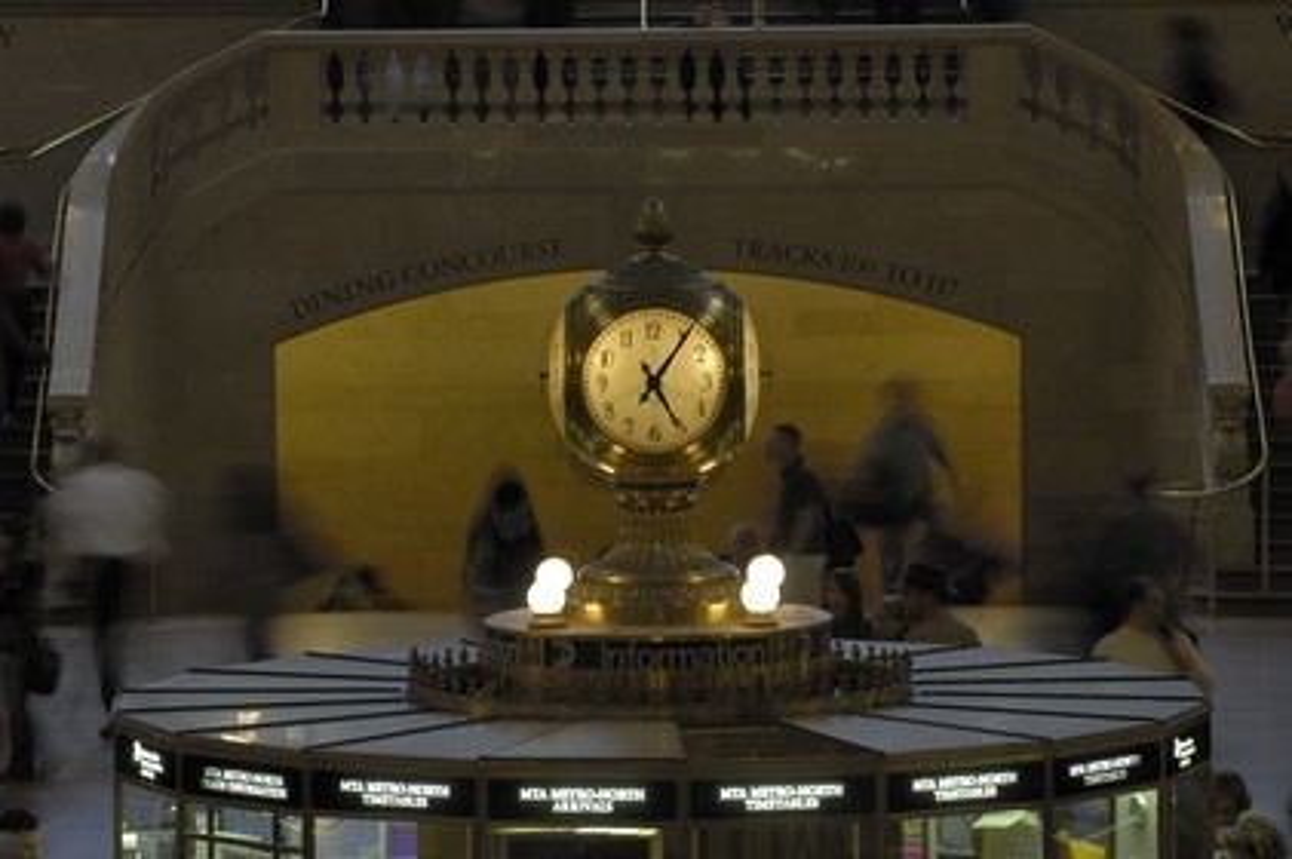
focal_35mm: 225
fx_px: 8068
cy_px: 430
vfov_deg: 6.1
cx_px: 646
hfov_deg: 9.2
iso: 100
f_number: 8
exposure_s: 1/2
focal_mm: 150
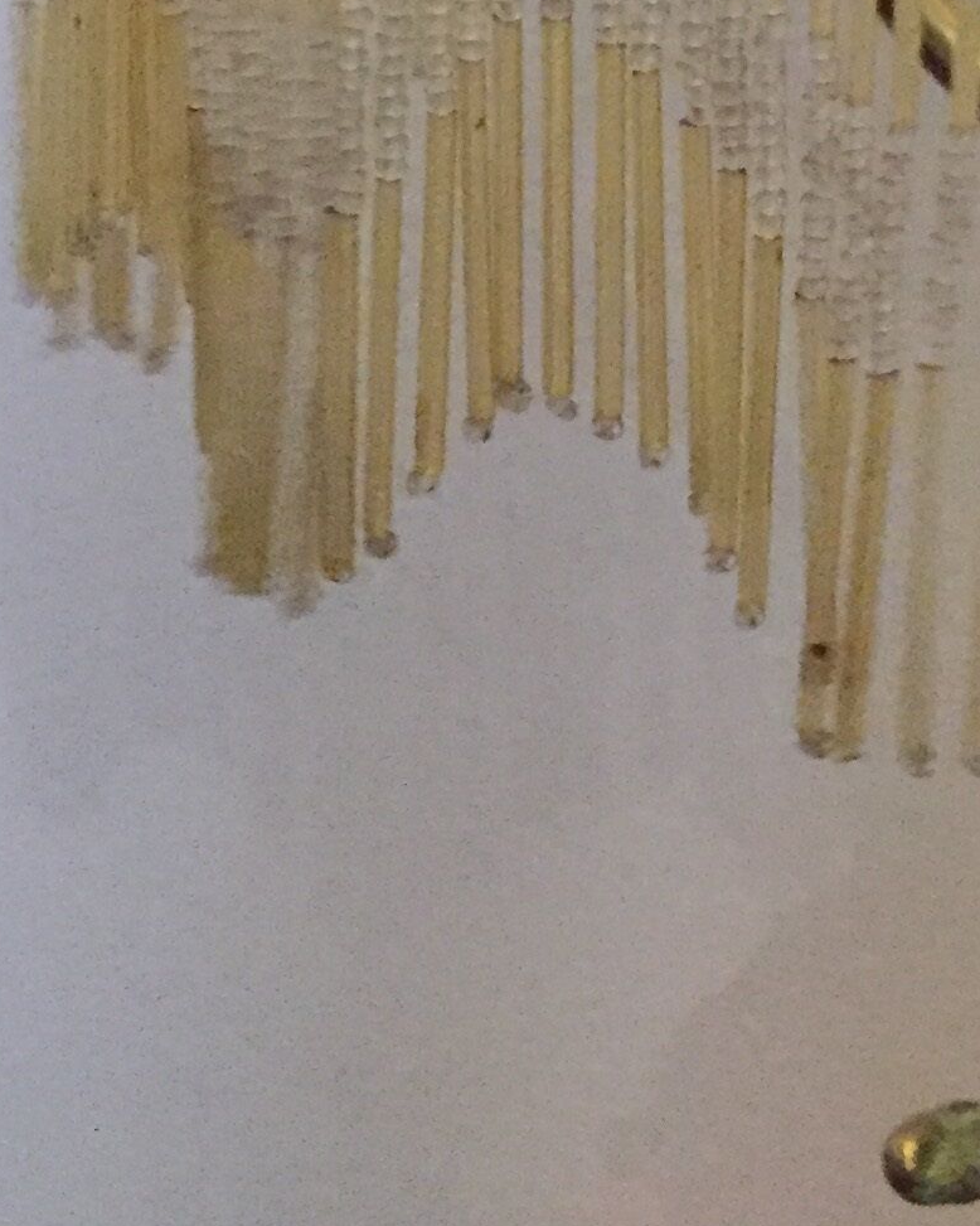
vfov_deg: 18.6
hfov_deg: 15.4
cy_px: -403
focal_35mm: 95
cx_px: 1294
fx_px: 3445
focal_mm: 4.15
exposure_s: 1/17
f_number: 2.2
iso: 320
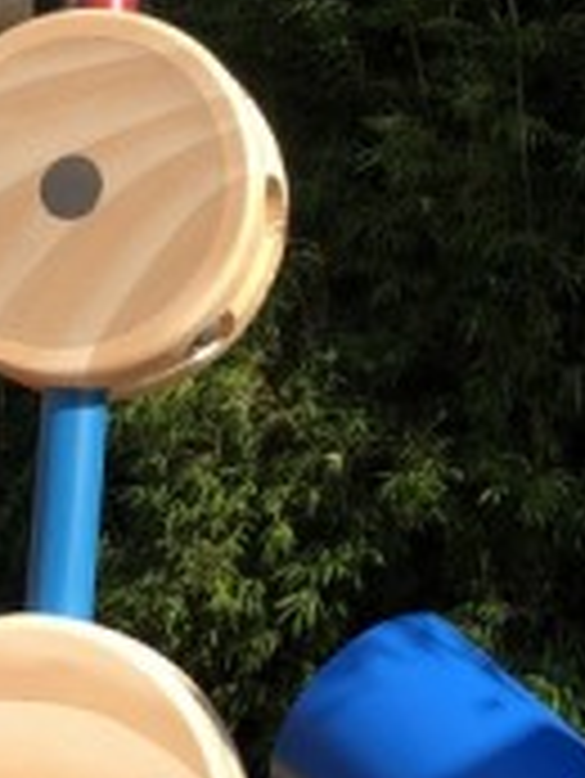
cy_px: 81
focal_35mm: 97
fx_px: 2183
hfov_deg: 15.1
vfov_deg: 19.8
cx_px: 63
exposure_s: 1/1000
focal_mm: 3.99
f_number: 1.8
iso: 20
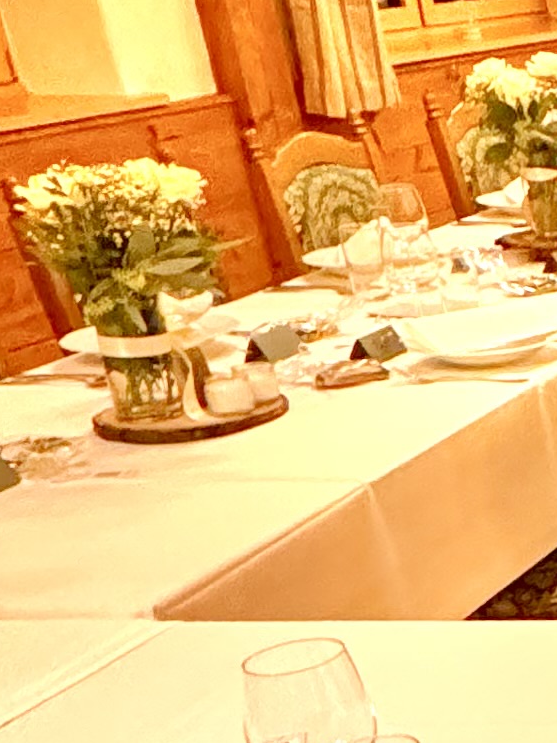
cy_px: 492
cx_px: 1466
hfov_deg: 12.8
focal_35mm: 76
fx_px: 1631
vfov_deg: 25.5
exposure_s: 1/50
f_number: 2.2
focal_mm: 2.22
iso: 640
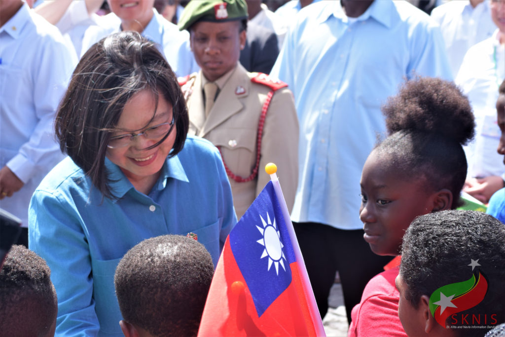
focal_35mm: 82
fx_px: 1157
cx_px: 252
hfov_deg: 24.6
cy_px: 168
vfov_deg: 16.6
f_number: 8
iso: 320
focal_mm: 55
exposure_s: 1/250
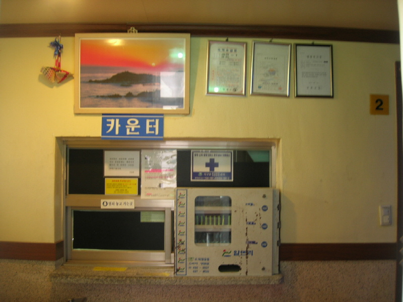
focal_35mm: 38
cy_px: 151
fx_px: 442
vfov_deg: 37.7
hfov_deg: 49.0
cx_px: 202
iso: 64
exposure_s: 1/7.5
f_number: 2.8
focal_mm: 7.8
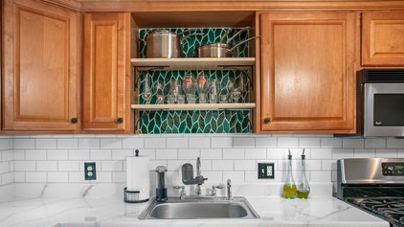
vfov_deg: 42.7
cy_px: 135
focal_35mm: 27
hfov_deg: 69.9
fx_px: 289
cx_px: 198
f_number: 6.3
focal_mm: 25
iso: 500
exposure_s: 1/2.5
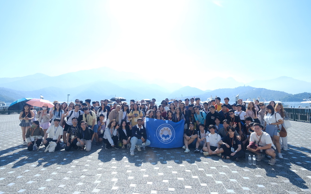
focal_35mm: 18
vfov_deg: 64.9
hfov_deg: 91.1
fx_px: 153
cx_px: 155
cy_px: 91
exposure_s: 1/1000
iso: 250
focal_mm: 11.5
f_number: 4
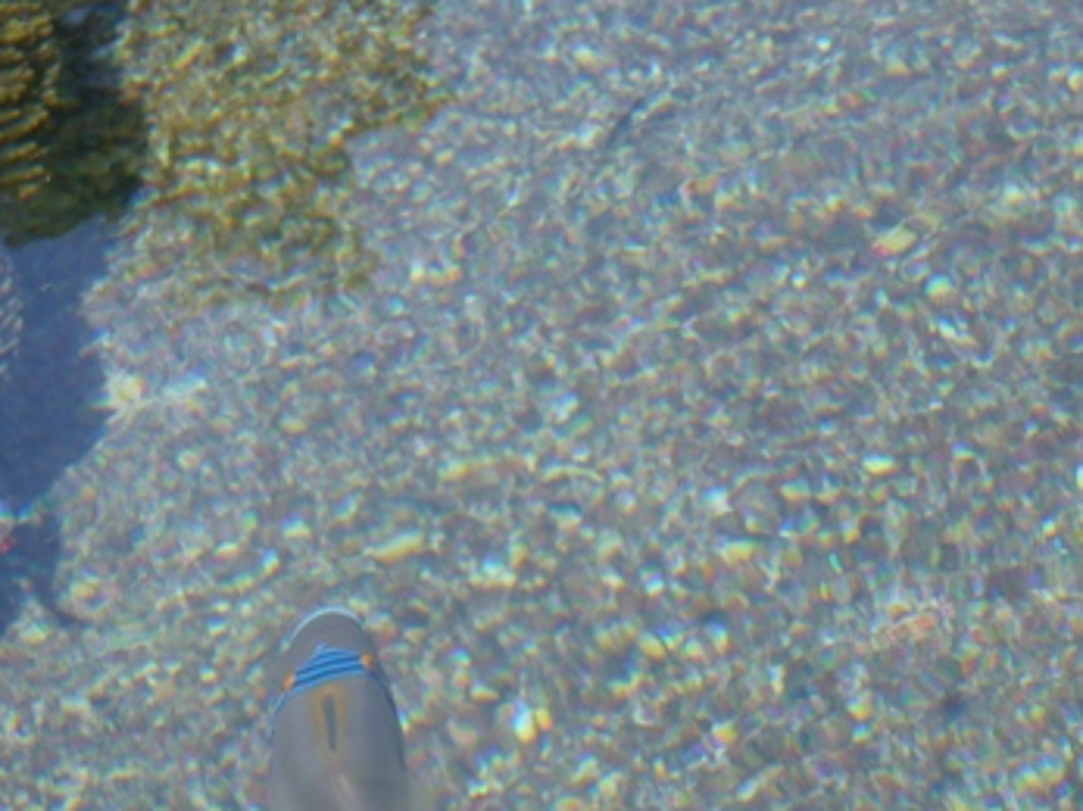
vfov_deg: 7.7
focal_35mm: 192
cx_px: 399
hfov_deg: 10.3
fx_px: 6005
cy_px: 686
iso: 100
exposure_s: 1/400
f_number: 5
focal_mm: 18.7
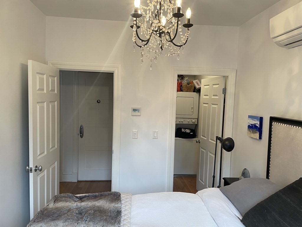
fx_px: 227
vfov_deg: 53.1
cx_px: 151
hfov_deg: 67.3
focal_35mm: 26
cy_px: 114
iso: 100
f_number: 1.6
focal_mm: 4.2
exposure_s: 1/60
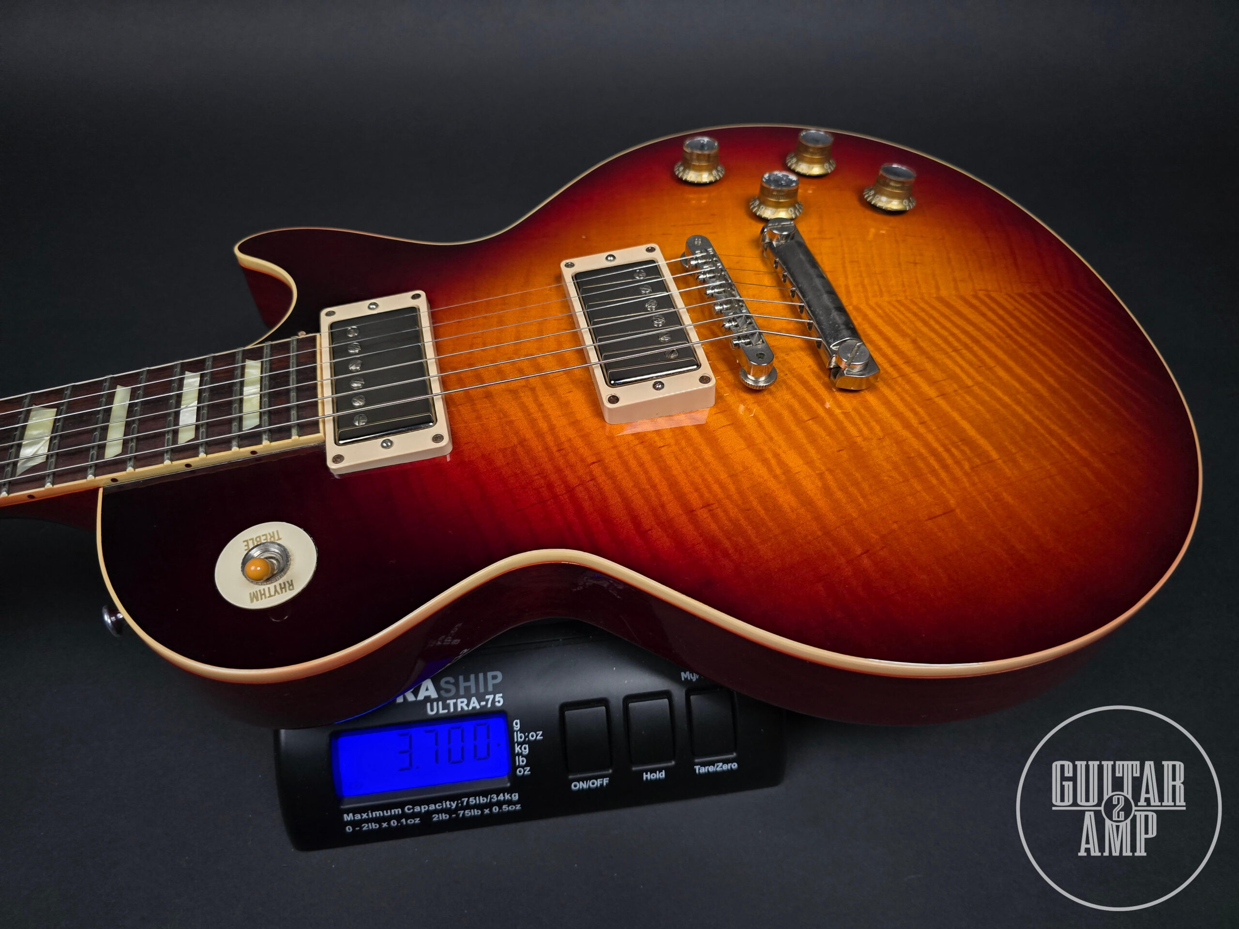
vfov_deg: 58.9
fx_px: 823
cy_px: 464
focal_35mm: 23
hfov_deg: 73.9
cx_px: 620
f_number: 1.7
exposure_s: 1/120
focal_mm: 6.3
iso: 800
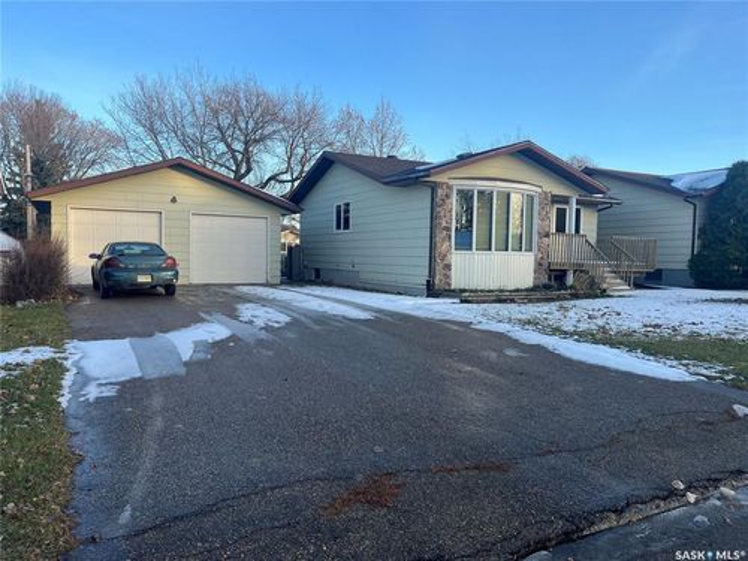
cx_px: 374
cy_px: 280
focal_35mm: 26
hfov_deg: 67.3
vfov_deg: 53.1
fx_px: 562
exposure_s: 1/621
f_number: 1.6
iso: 50
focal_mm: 5.1
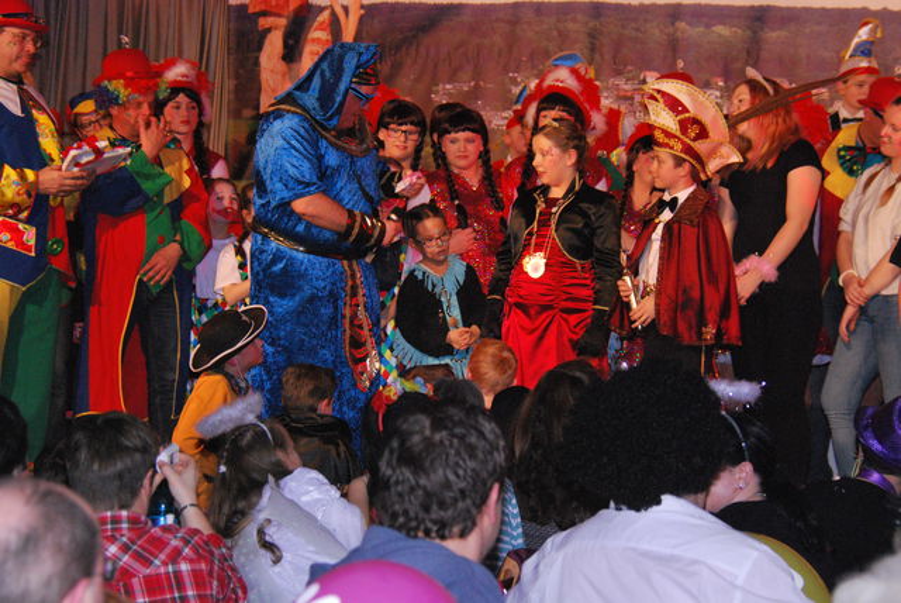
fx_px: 3081
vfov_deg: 11.2
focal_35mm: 123
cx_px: 450
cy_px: 302
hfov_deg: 16.6
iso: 1600
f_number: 5.6
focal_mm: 82
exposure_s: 1/60
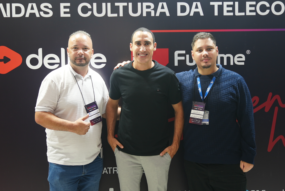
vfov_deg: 26.0
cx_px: 142
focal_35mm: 52
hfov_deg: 38.2
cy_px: 96
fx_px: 412
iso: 250
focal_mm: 35
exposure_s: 1/60
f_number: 2.8
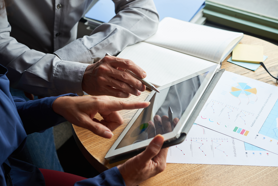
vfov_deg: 22.6
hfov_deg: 33.4
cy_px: 93
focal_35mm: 60
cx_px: 139
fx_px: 463
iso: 400
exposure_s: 1/160
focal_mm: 60
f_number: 5.6
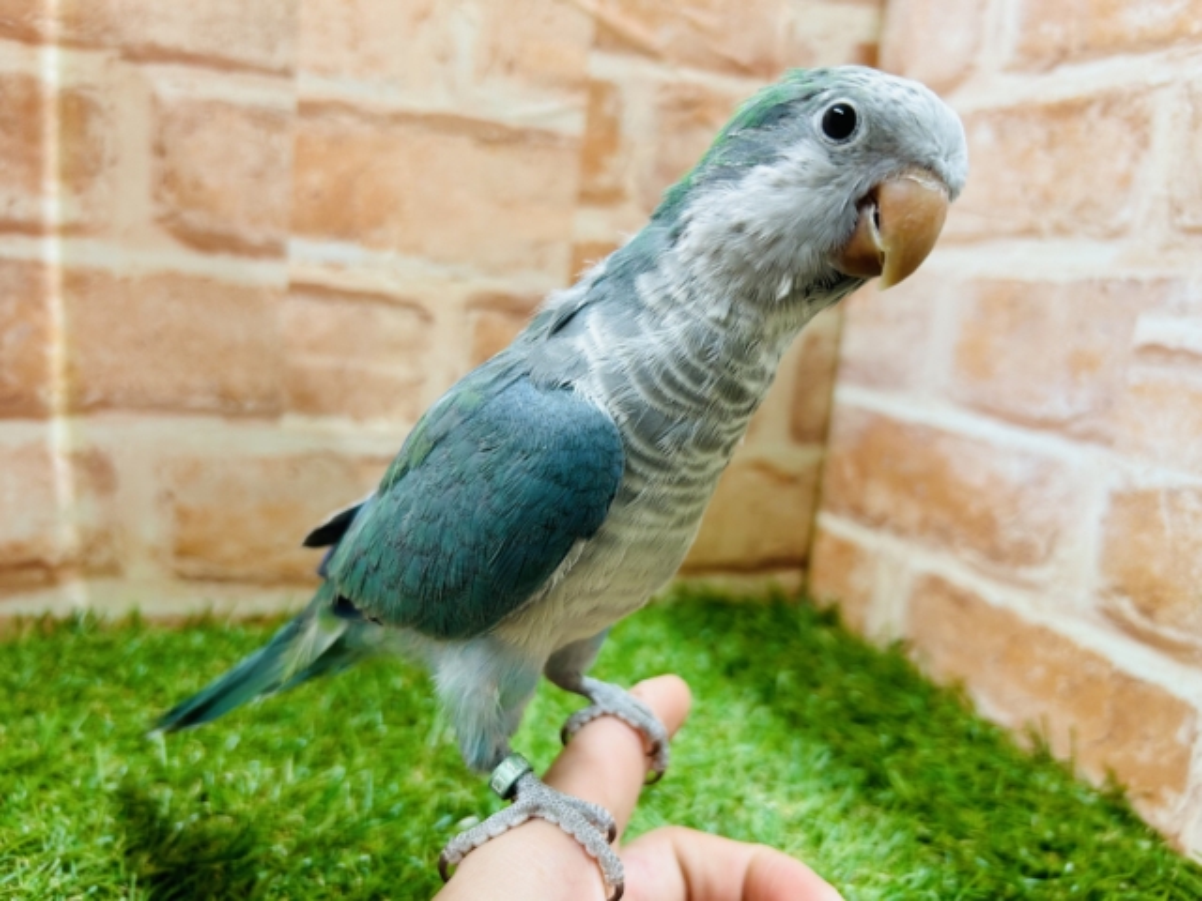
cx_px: 601
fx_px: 903
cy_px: 450
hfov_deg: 67.3
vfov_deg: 53.1
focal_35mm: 26
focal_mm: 5.7
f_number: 1.5
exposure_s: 1/50
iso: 80
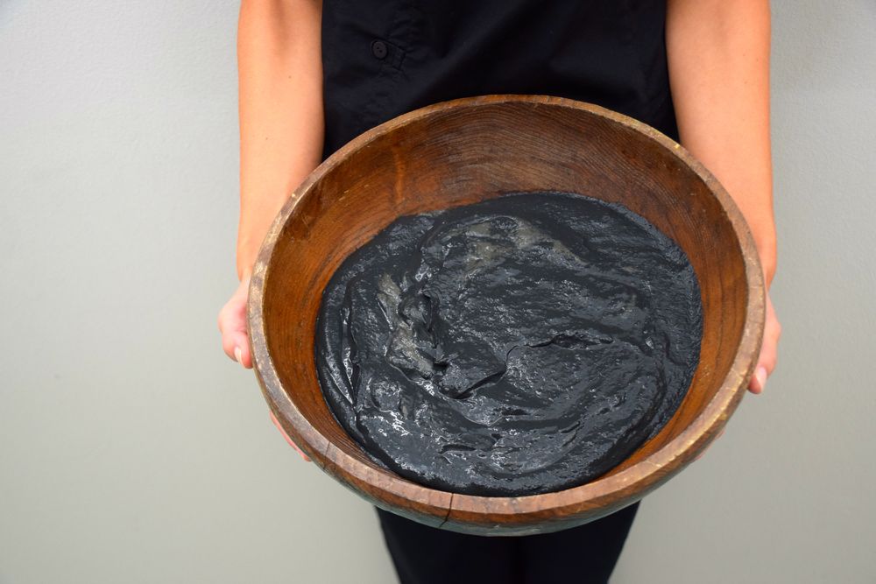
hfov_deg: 47.9
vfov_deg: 33.0
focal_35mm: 40
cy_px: 292
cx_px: 438
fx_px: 986
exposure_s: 1/60
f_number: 4
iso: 1000
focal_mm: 27
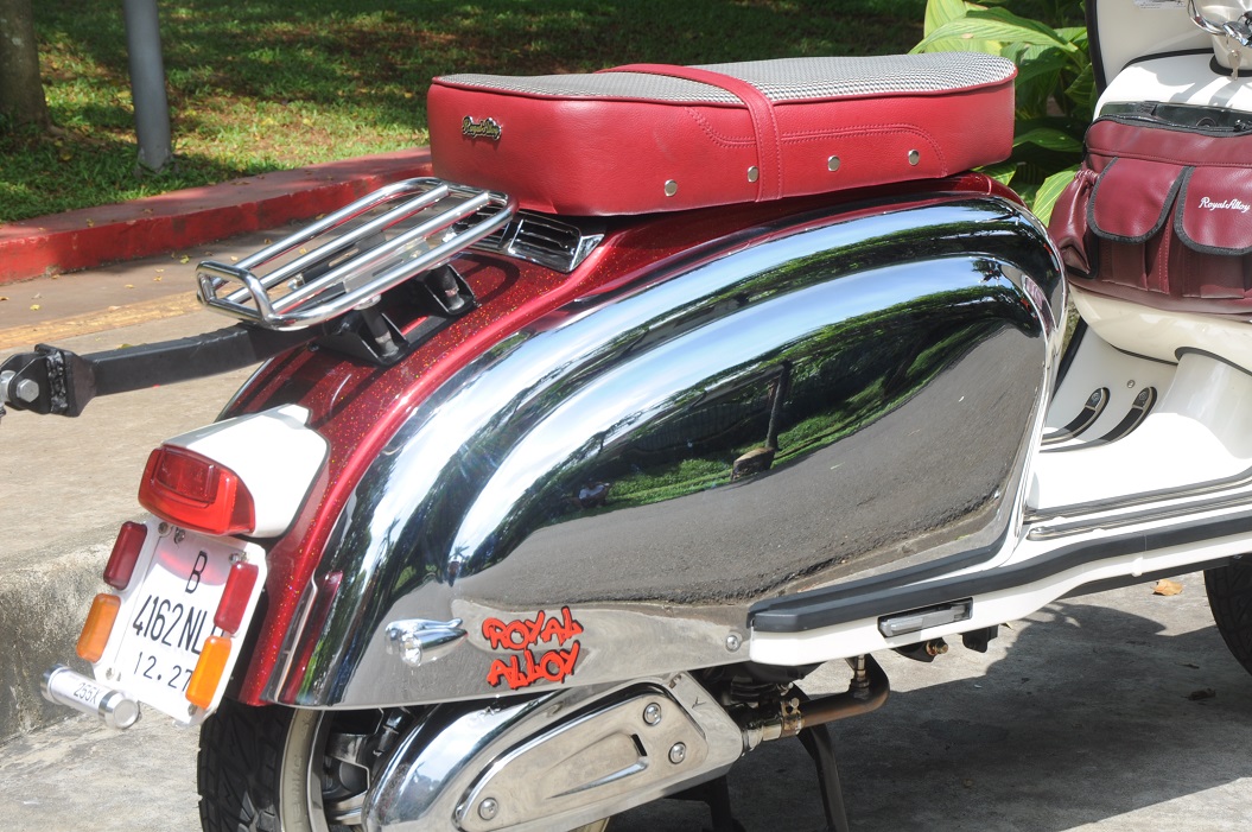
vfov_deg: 15.7
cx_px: 626
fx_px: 3022
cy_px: 416
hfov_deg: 23.4
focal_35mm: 87
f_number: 13
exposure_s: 1/100
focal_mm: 58
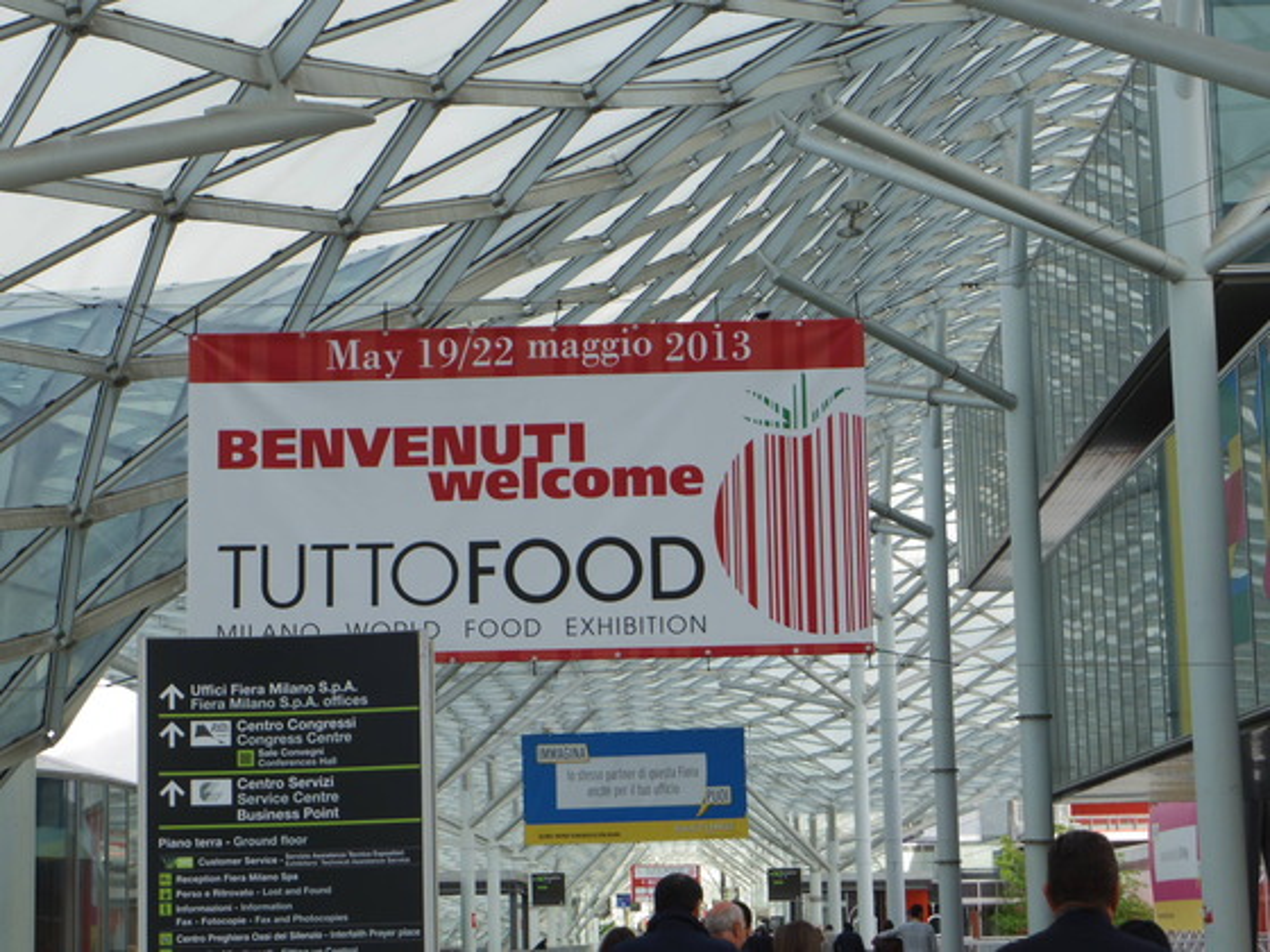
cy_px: 476
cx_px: 635
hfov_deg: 26.0
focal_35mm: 75
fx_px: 2752
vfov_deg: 19.6
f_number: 4.5
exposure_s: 1/200
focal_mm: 13.6
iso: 100
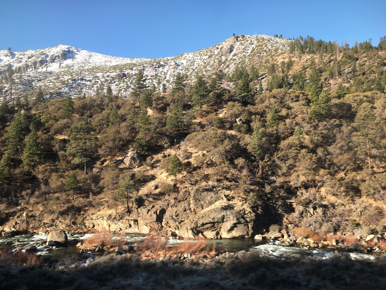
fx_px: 323
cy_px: 145
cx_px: 193
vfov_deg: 48.2
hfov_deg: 61.7
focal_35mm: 29
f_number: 2.2
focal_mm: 4.15
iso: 32
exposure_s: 1/120
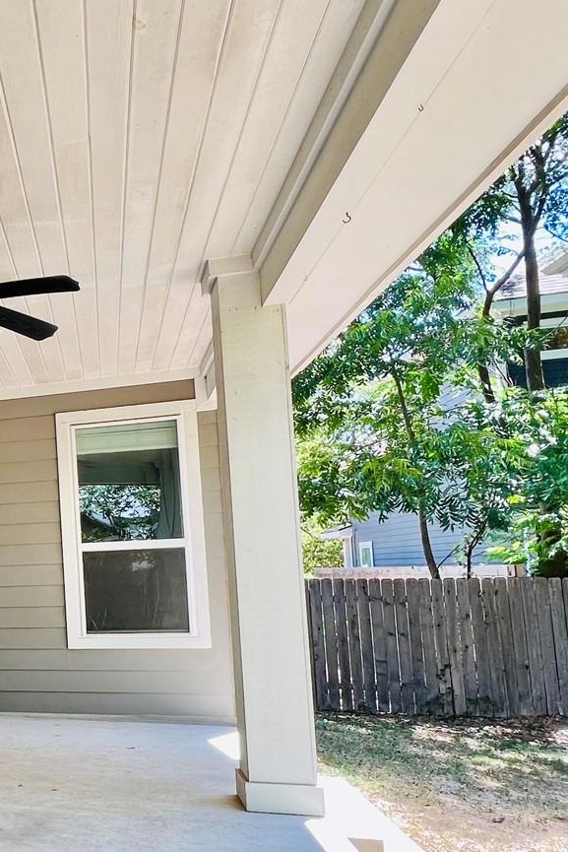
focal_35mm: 32
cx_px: -190
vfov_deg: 57.9
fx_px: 757
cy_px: 541
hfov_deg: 30.9
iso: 32
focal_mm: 1.57
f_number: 1.8
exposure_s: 1/133
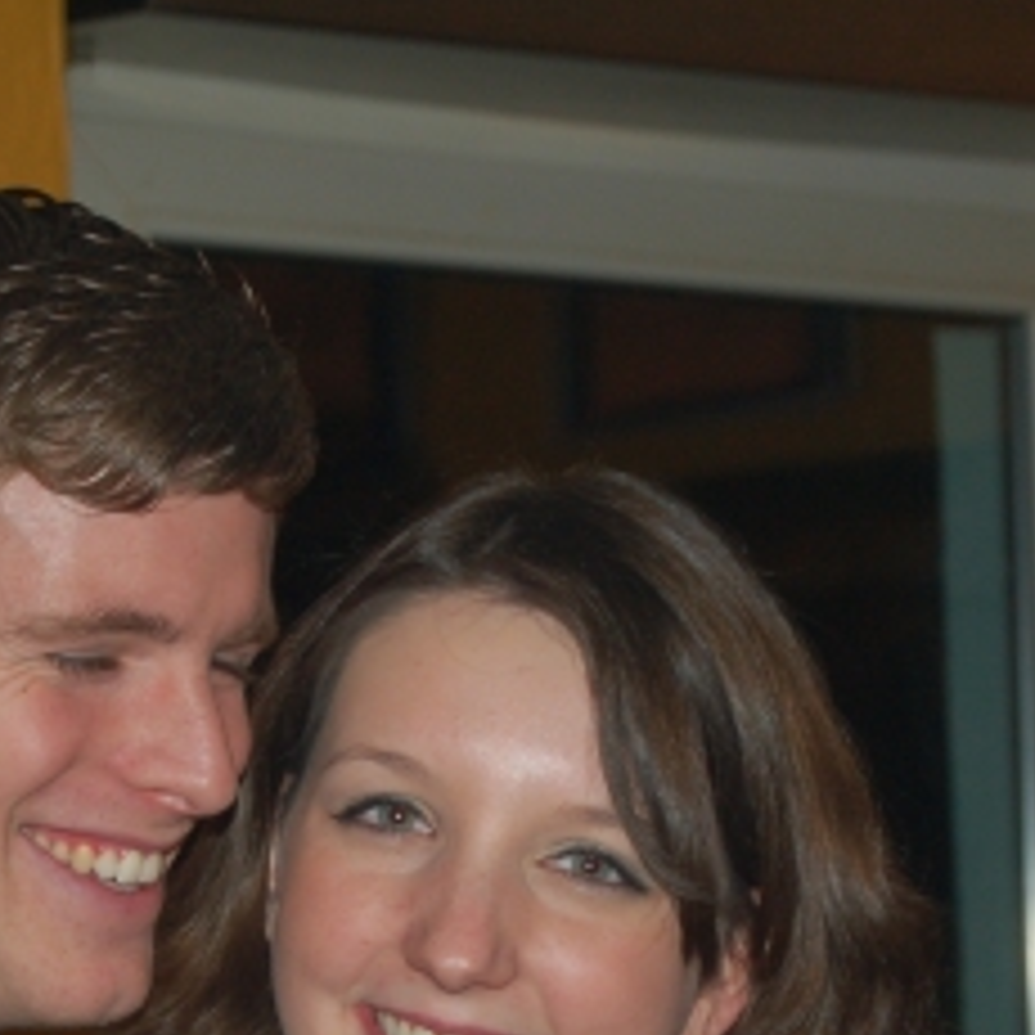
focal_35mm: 167
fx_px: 5649
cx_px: 302
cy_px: 878
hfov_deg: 10.5
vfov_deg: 10.4
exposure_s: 1/60
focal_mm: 50
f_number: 5.6
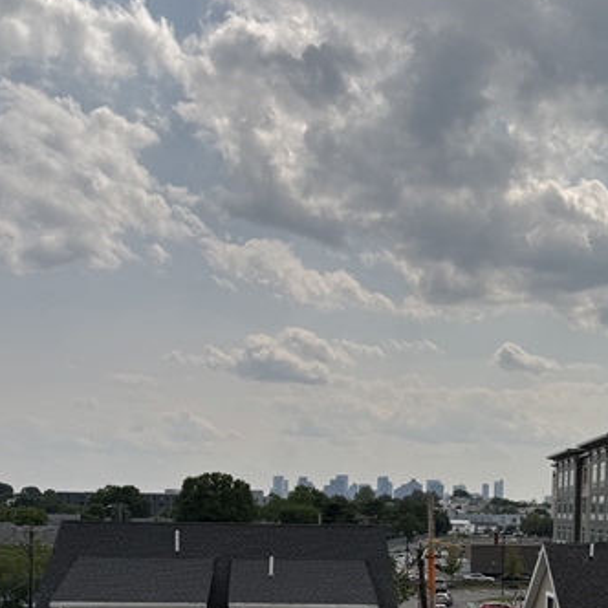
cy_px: 559
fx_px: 974
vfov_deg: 32.7
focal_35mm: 49
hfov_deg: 34.7
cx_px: 333
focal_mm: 6.76
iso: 80
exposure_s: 1/9009
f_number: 1.78
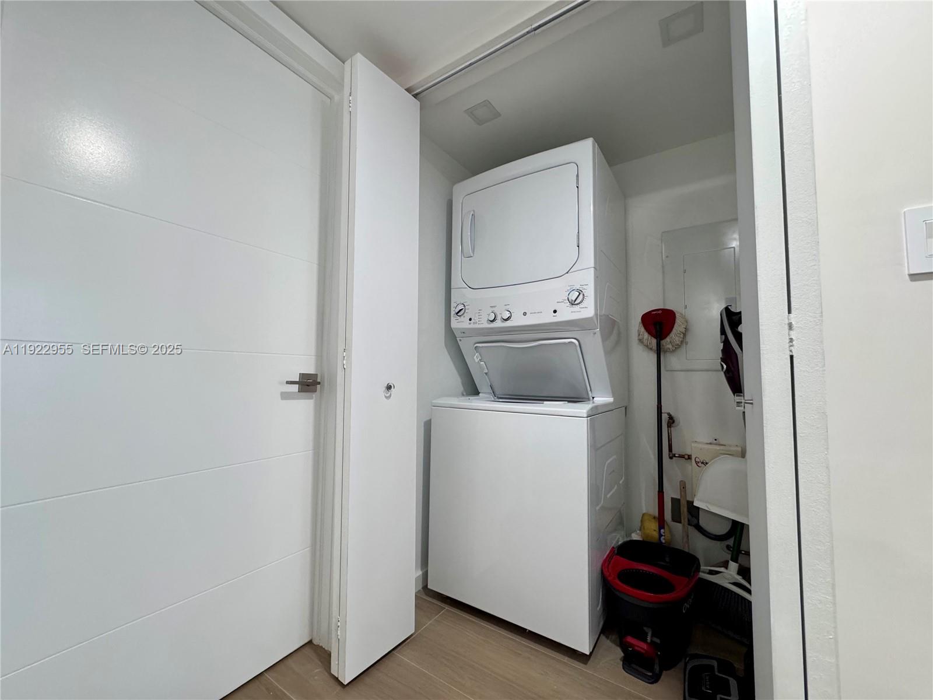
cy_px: 350
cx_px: 466
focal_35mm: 14
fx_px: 377
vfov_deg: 85.7
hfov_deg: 102.1
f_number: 2.2
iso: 250
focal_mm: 2.22
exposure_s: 1/60
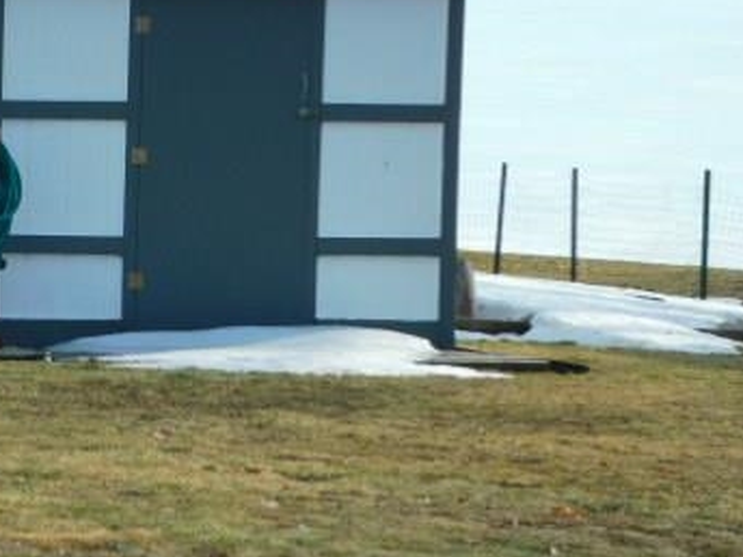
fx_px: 5345
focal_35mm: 249
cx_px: 71
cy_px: 214
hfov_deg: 7.9
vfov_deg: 6.0
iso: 125
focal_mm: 23.7
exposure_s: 1/400
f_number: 5
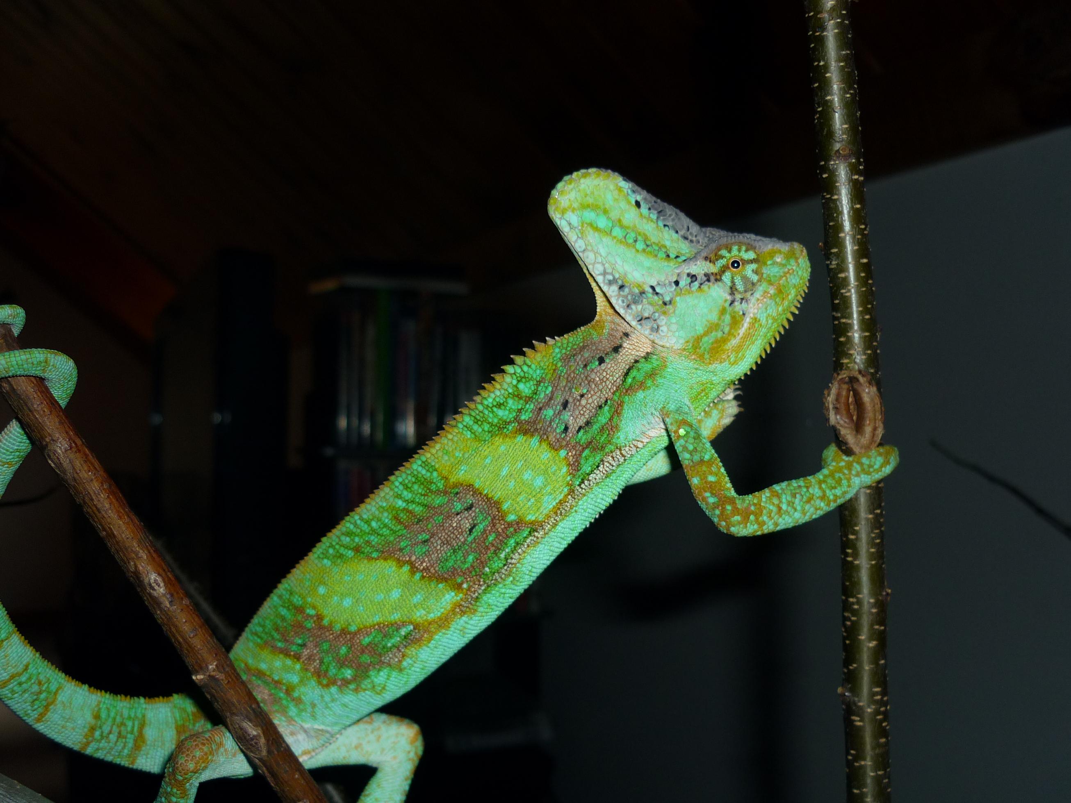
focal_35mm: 33
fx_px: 1021
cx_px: 536
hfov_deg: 55.4
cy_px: 402
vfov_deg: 42.9
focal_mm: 5.5
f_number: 2.8
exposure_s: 1/60
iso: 100
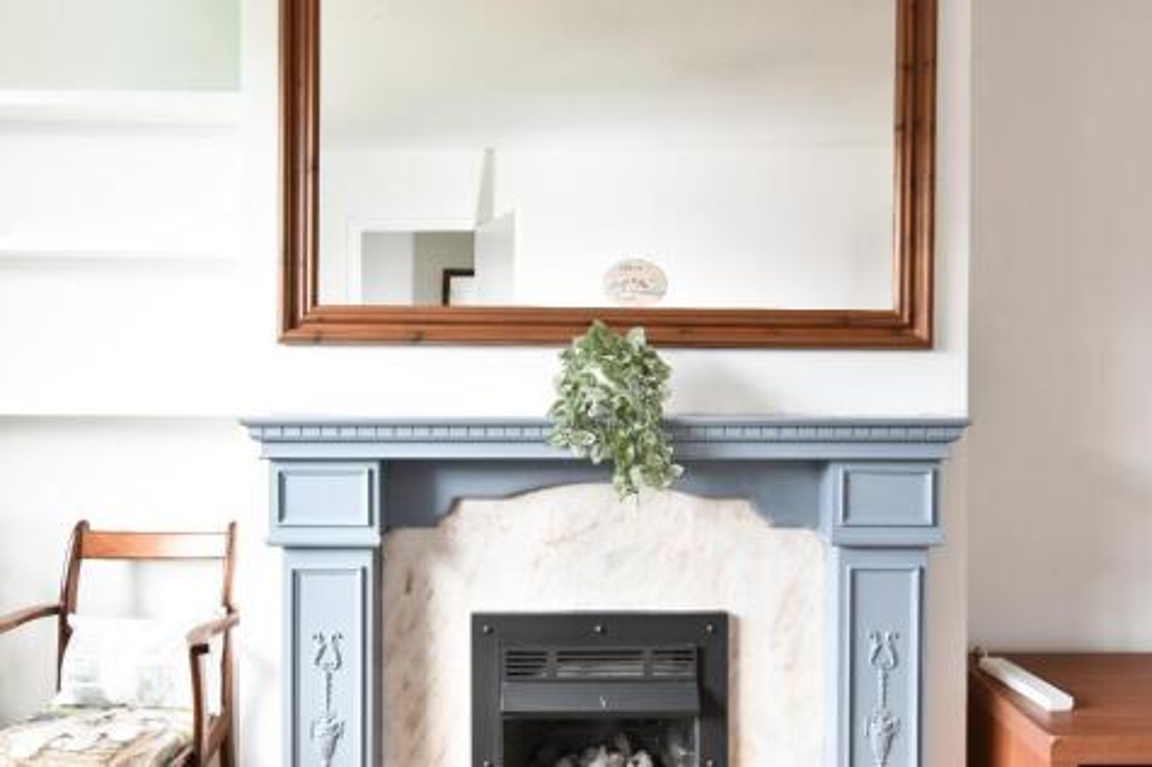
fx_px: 960
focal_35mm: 30
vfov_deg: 43.6
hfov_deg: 61.9
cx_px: 576
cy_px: 384
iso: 200
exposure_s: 1/8
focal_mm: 20
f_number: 9
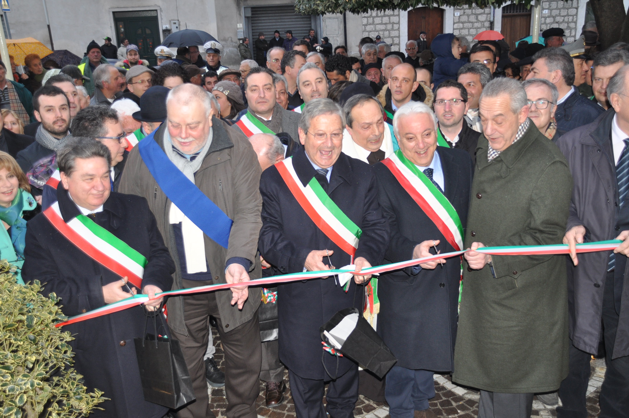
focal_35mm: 38
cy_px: 209
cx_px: 314
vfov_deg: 35.4
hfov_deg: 51.3
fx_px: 654
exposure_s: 1/50
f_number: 4
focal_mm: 25
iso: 400
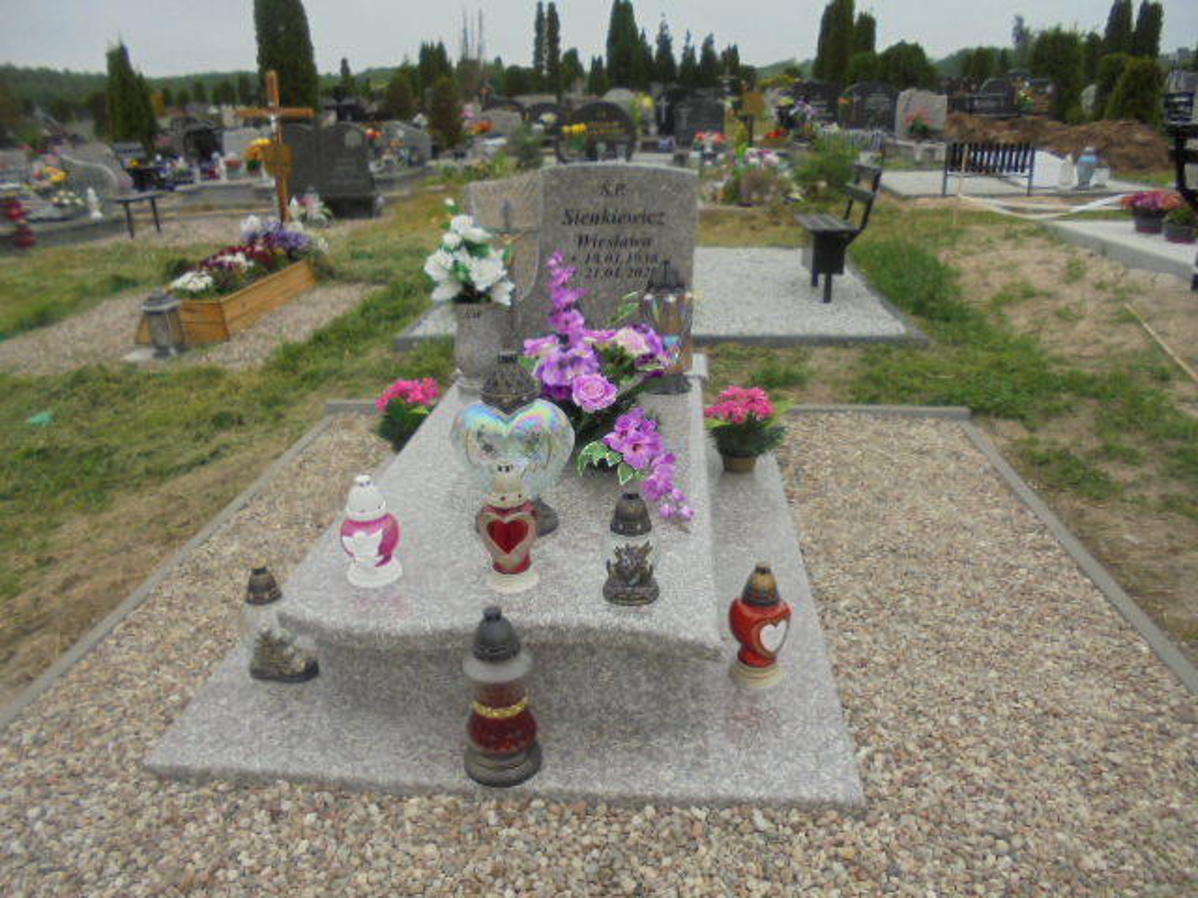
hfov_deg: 67.3
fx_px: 900
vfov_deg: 53.1
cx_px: 599
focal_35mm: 26
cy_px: 449
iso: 100
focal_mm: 4.6
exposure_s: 1/400
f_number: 3.5
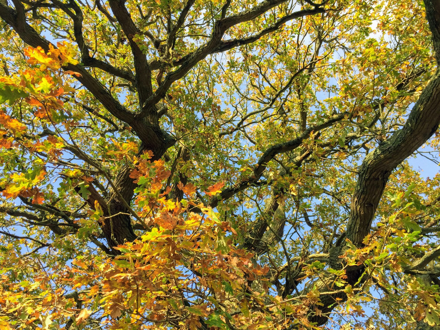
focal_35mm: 29
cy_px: 165
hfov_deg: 61.7
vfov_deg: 48.2
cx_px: 220
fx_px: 369
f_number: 2.2
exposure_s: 1/416
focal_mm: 4.15
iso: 32
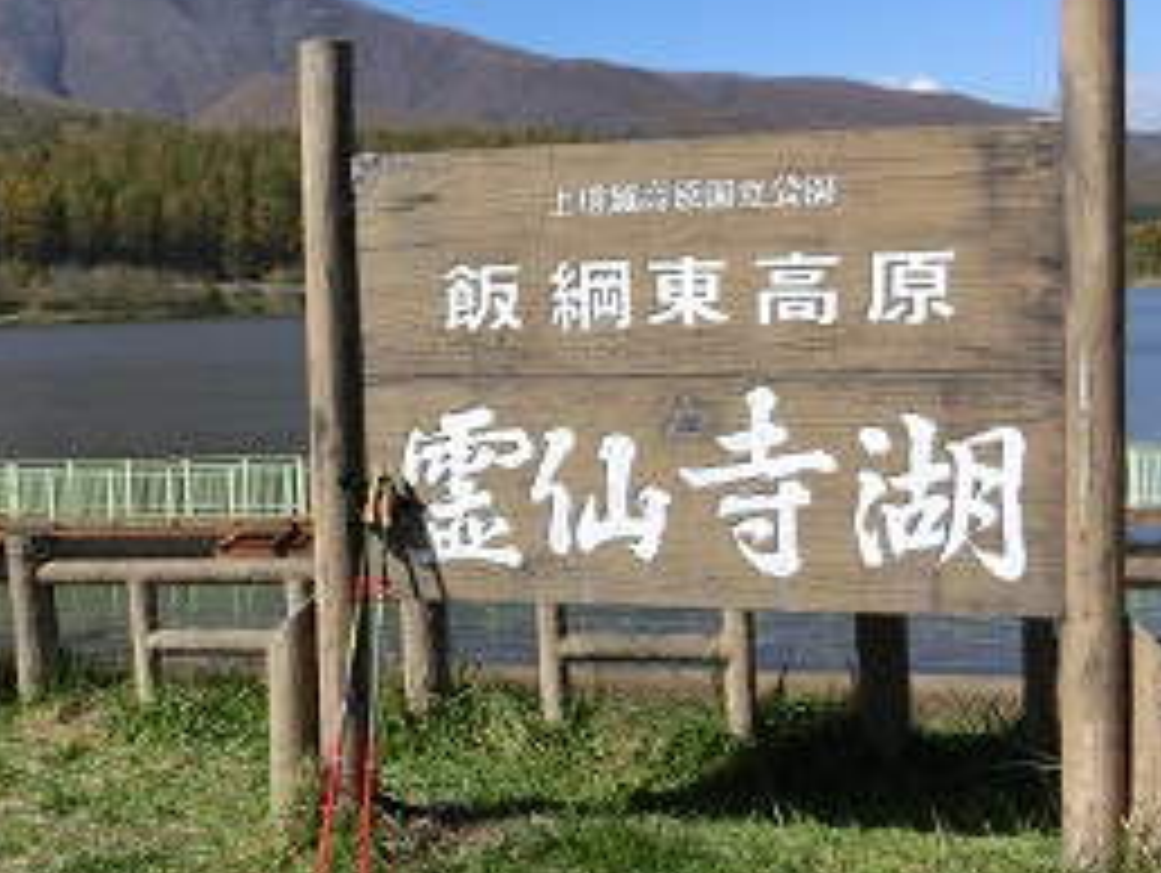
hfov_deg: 40.3
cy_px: 369
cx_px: 328
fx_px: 1544
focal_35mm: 46
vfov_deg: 31.5
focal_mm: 5.2
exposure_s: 1/1000
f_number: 7.4
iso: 250
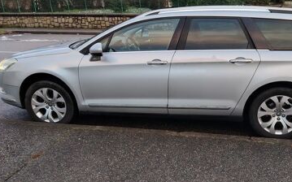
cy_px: 80
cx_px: 174
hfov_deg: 56.3
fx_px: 270
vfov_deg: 37.2
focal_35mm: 34
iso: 116
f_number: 1.75
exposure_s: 1/50
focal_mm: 5.25
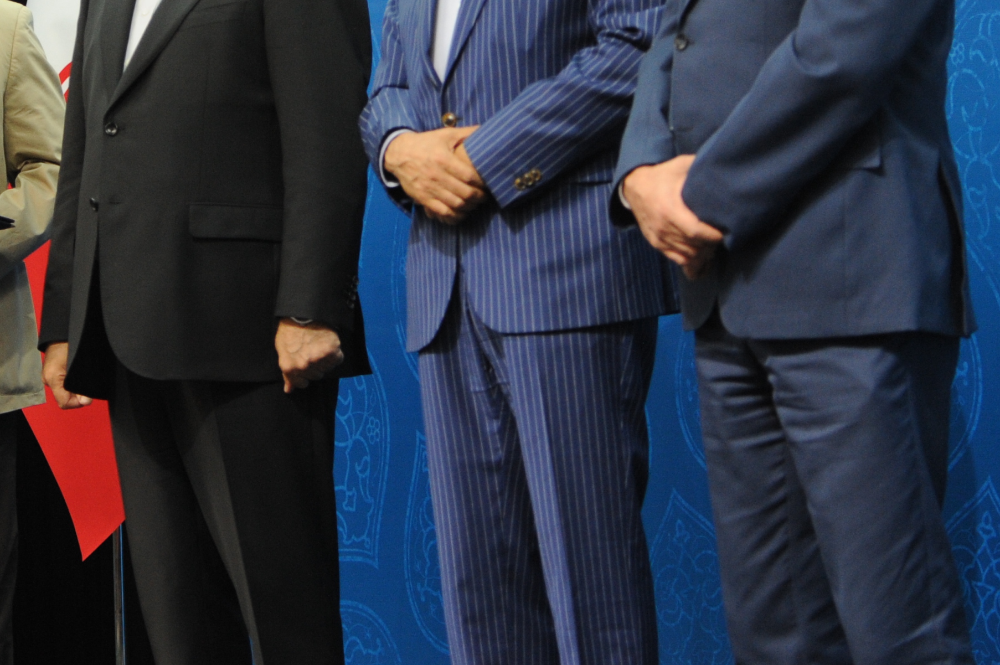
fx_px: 4579
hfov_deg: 12.4
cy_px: 86
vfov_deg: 8.3
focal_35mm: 165
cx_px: 288
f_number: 2.8
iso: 1600
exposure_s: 1/400
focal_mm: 70
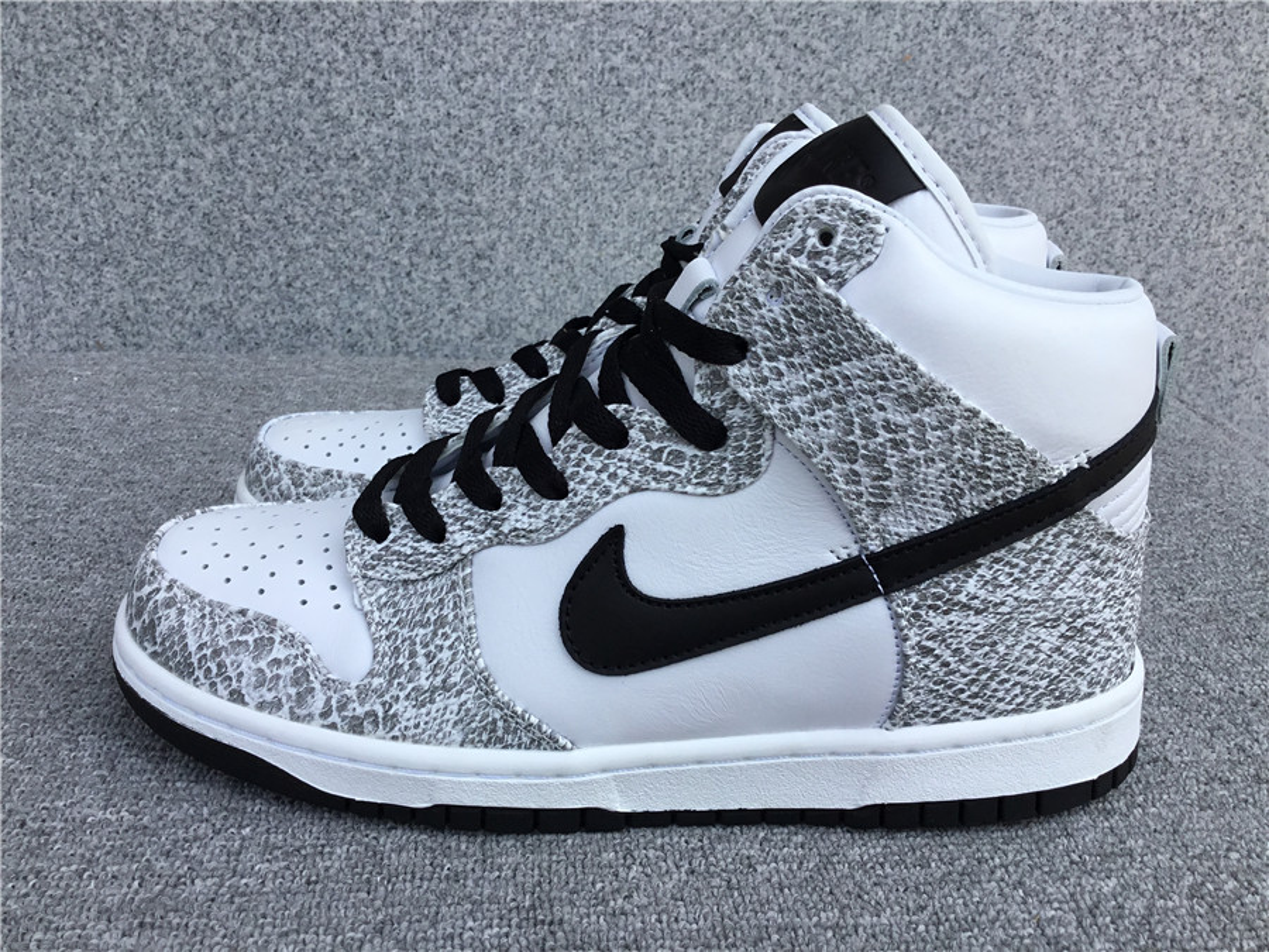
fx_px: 1136
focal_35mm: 31
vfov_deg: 45.4
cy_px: 476
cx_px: 634
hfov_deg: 58.4
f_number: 2.4
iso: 25
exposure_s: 1/566
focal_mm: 3.3
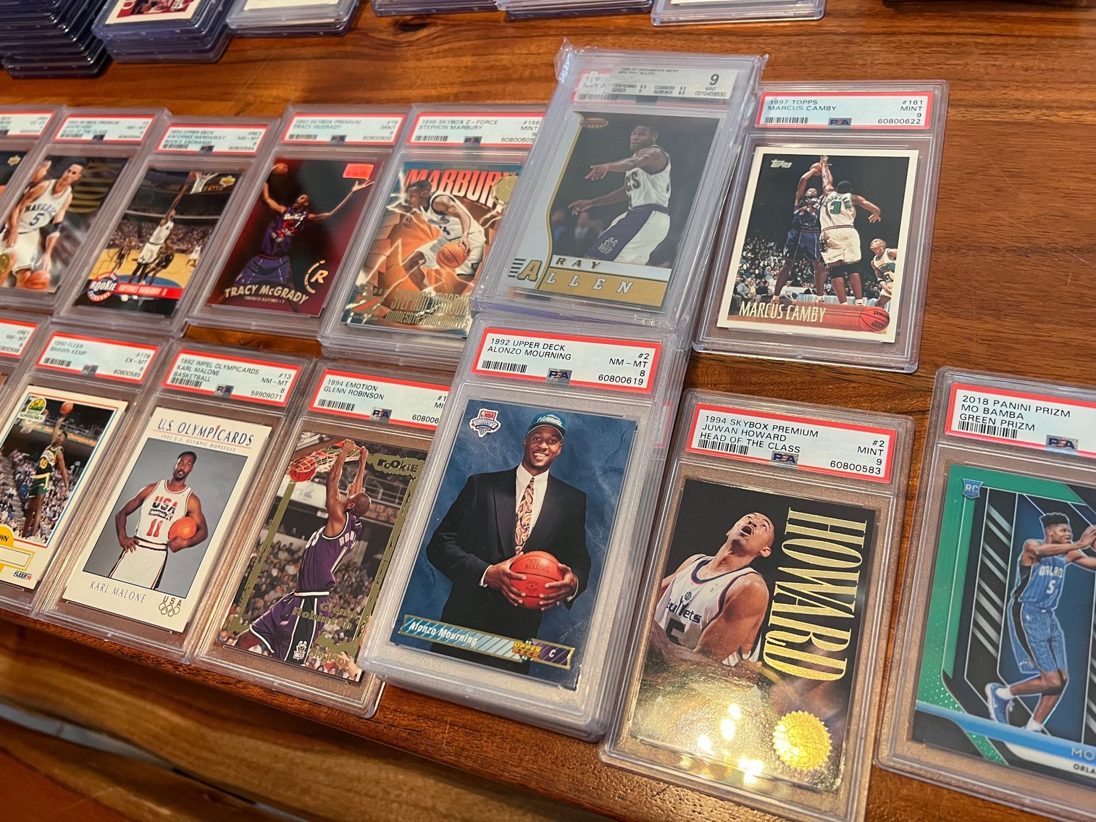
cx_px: 548
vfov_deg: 53.1
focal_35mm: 26
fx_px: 823
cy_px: 411
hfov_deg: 67.3
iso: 320
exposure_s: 1/60
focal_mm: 5.7
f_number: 1.5
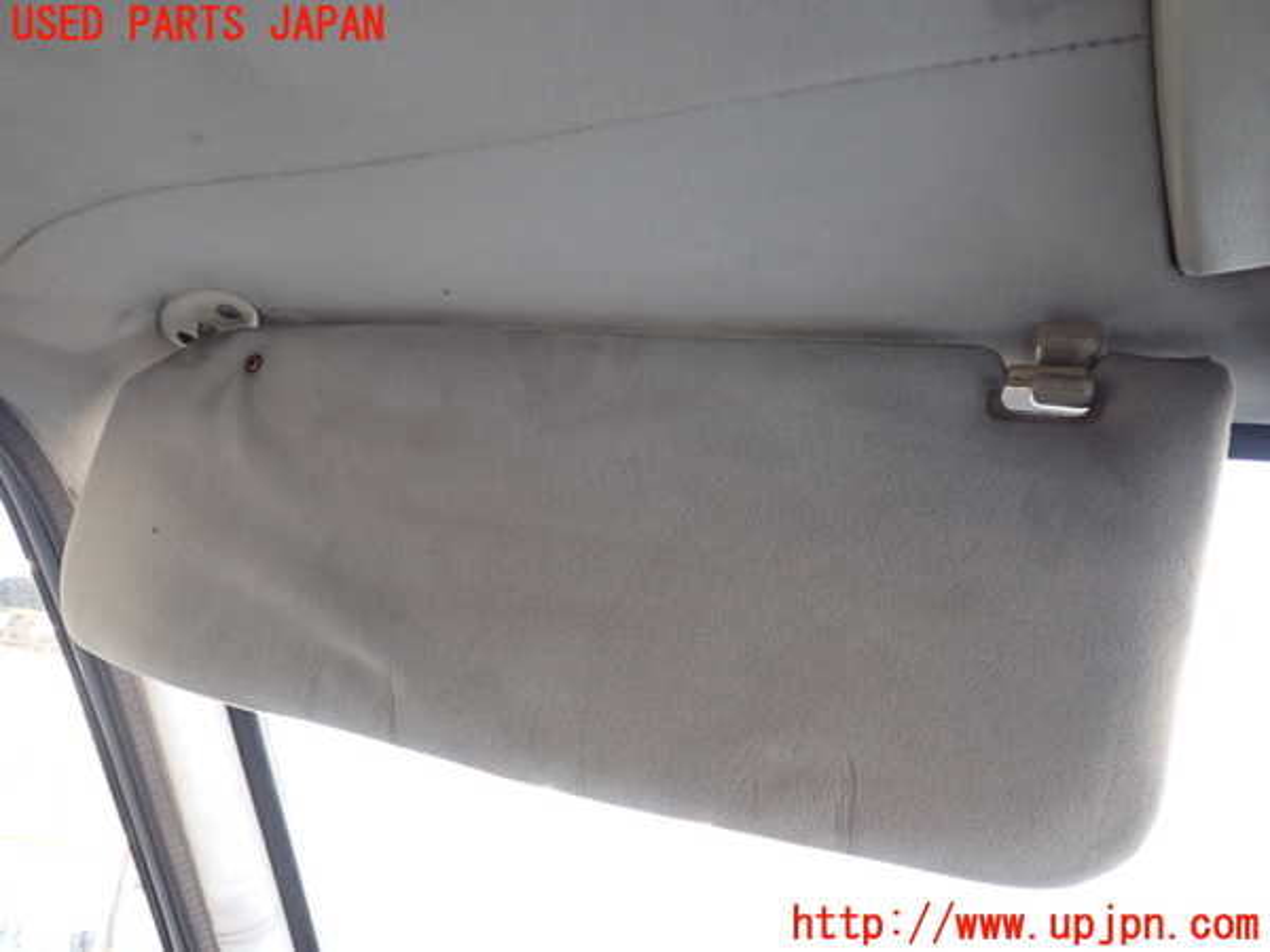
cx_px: 635
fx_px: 1101
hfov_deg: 60.0
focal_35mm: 30
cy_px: 476
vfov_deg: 46.8
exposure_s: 1/30
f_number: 2.3
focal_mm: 5.4
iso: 320
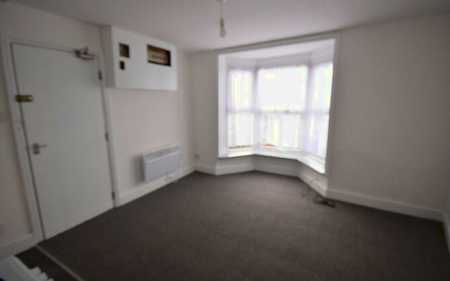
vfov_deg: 71.2
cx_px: 230
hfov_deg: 97.8
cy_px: 131
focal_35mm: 16
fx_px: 196
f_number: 5.6
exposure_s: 1/125
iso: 720
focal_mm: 10
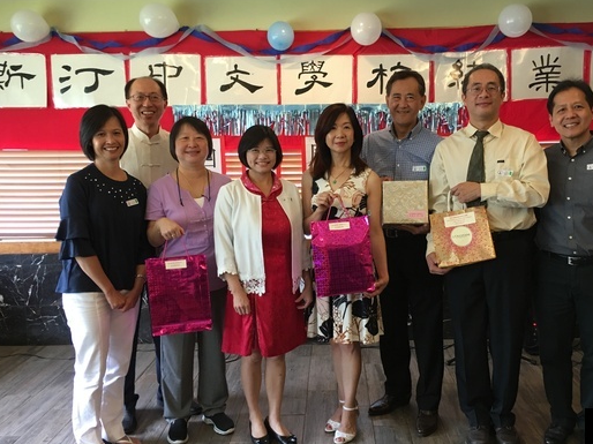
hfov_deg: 52.5
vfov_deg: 40.6
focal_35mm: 35
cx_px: 331
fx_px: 599
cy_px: 244
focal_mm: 4.15
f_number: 2.2
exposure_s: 1/15
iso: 64
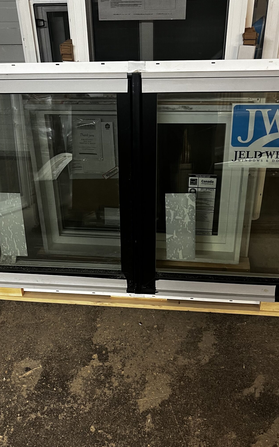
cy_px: 201
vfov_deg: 55.2
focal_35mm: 35
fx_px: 426
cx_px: 122
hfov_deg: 36.2
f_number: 1.6
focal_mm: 5.1
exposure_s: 1/60
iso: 250
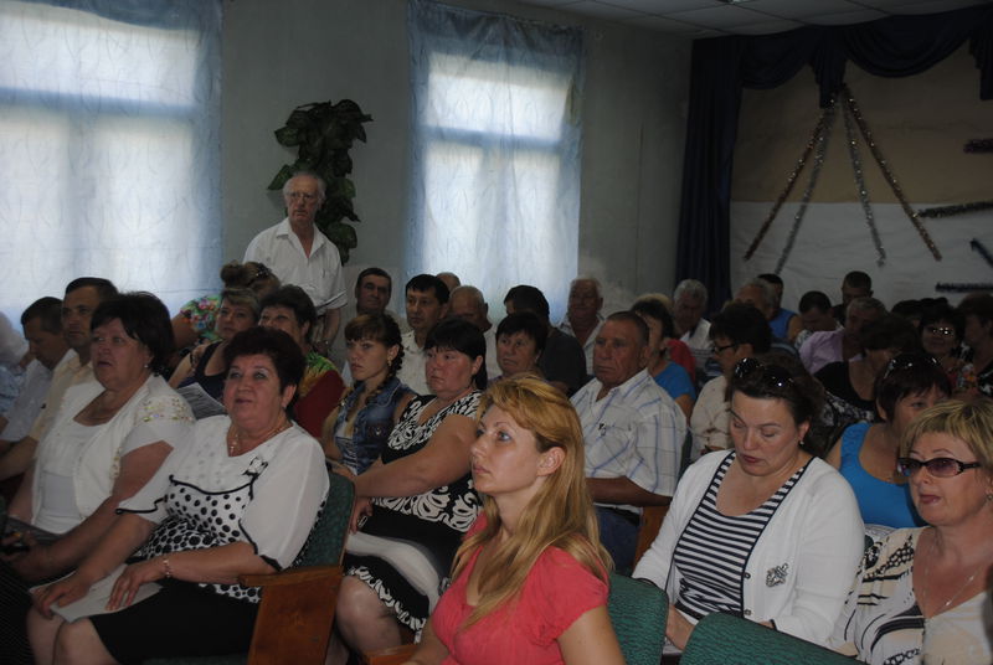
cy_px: 332
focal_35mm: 39
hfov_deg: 49.5
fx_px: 1077
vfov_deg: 34.3
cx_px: 496
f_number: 4.2
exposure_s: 1/60
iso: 200
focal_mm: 26
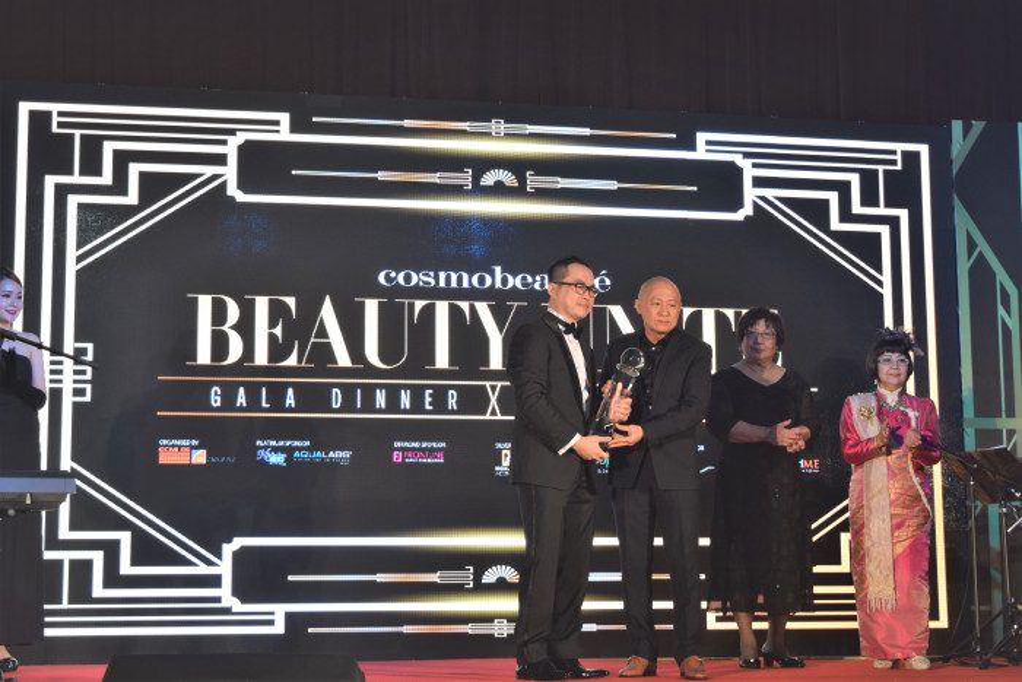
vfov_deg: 20.2
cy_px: 341
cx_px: 511
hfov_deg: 29.9
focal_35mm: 68
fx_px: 1917
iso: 500
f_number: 5
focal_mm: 45
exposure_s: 1/80
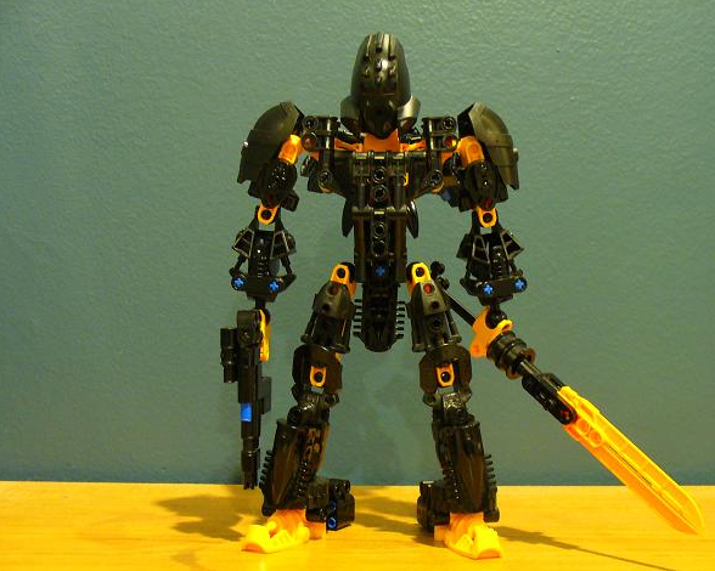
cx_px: 384
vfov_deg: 29.7
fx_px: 1079
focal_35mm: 51
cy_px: 286
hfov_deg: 36.6
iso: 200
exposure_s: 1/2
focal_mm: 7.9
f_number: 3
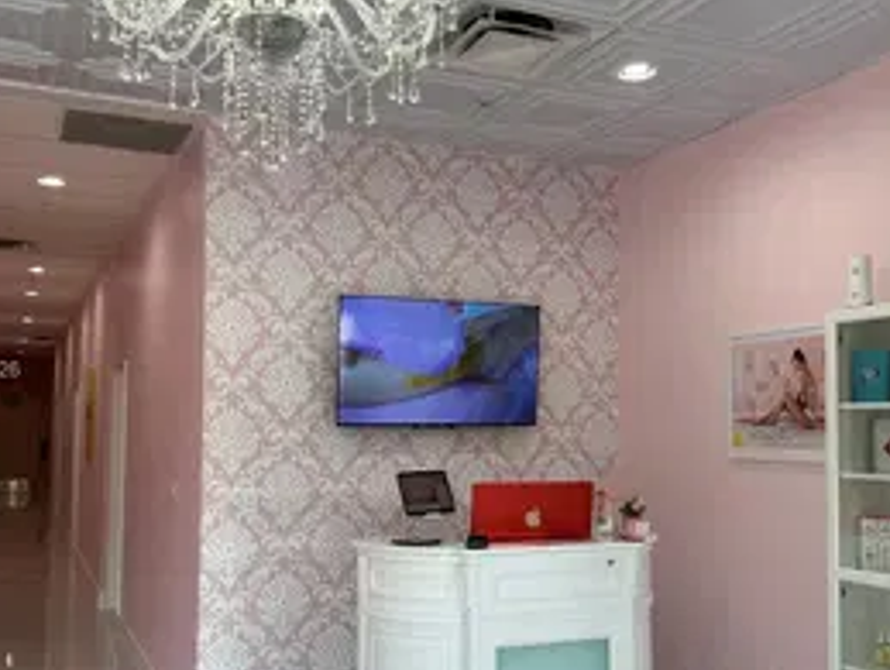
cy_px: 371
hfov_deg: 50.1
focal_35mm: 37
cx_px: 440
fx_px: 953
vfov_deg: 38.7
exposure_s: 1/178
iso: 64
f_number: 1.78
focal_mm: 6.86
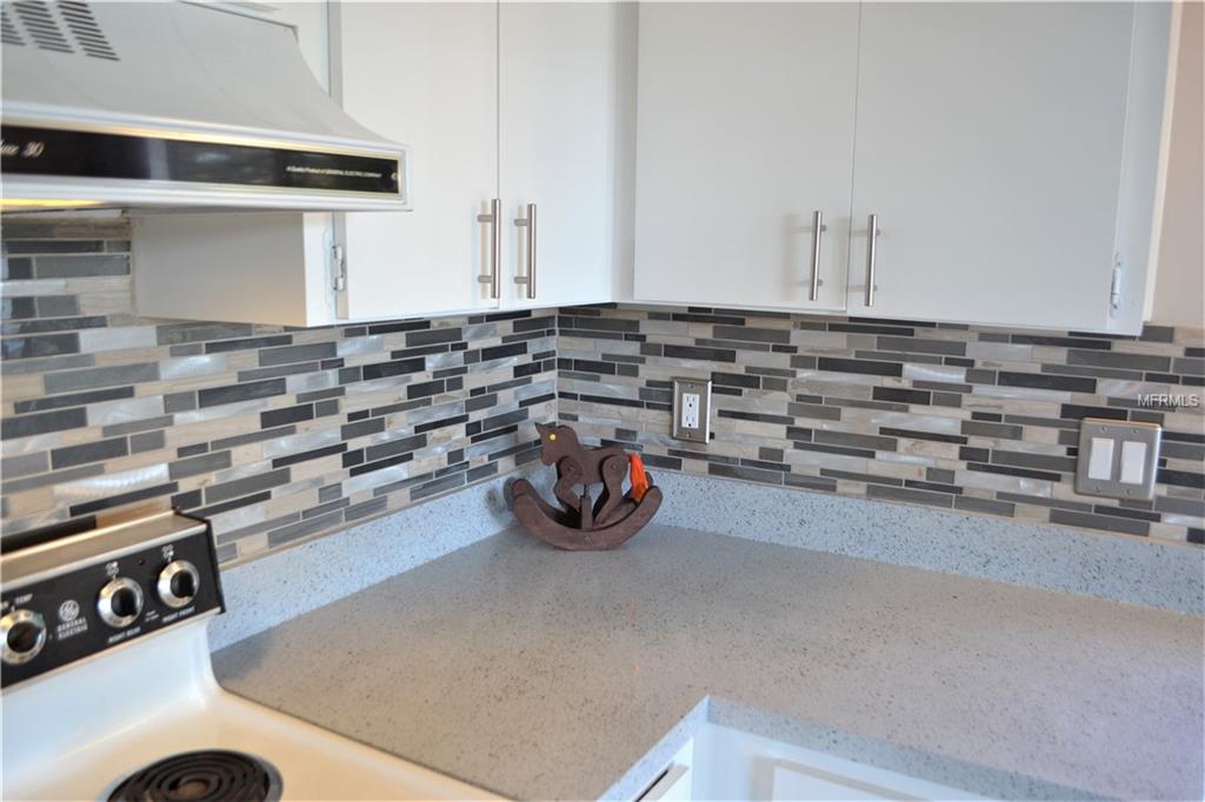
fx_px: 903
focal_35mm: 27
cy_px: 401
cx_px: 602
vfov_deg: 47.9
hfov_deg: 67.4
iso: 400
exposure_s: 1/60
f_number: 4
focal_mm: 18
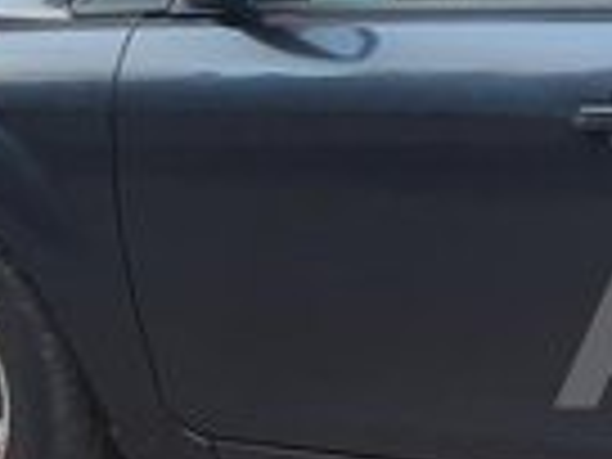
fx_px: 2086
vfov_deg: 12.5
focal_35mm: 118
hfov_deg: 15.2
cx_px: 976
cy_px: 333
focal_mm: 4.6
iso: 160
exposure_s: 1/50
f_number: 2
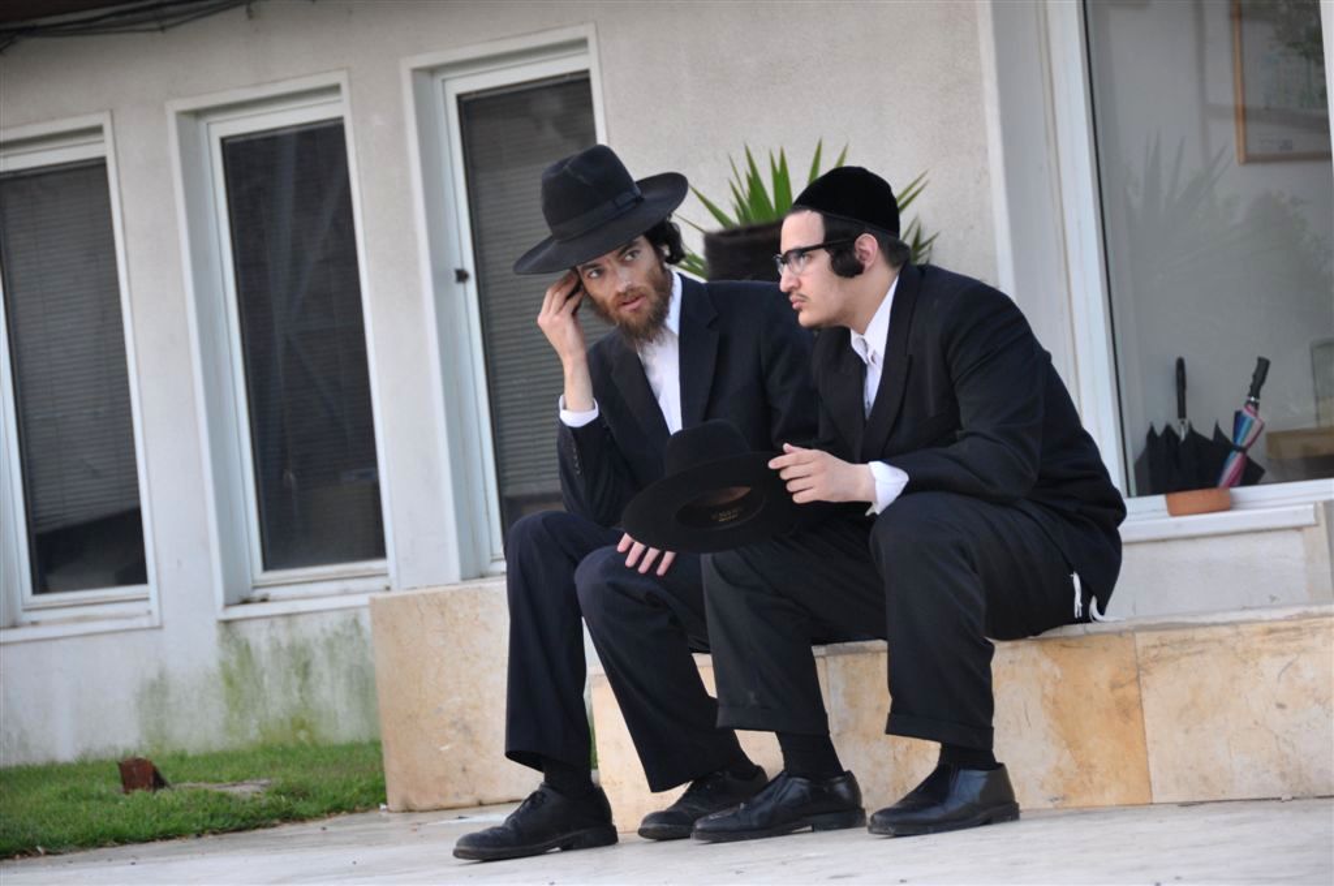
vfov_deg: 8.7
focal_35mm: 158
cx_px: 667
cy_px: 443
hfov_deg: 13.1
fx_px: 5829
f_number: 5.3
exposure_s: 1/60
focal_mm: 105
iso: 560
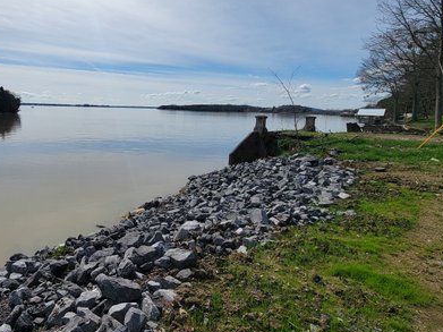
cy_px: 143
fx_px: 269
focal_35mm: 21
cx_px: 125
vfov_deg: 63.2
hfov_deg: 74.8
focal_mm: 2.2
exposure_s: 1/4420
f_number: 2.2
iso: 50
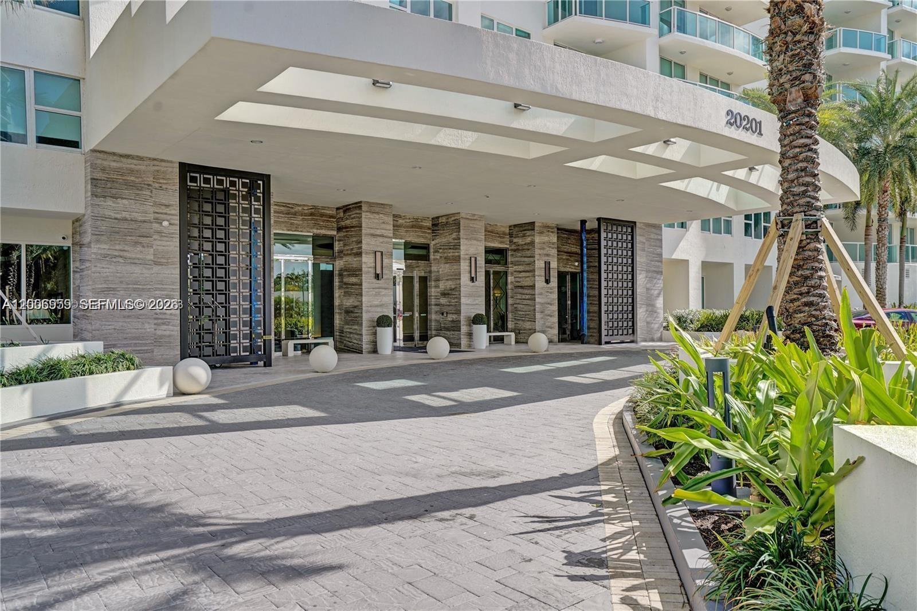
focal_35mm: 26
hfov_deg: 69.4
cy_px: 306
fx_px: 662
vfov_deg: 49.5
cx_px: 458
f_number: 7.1
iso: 100
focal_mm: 26
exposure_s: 1/200
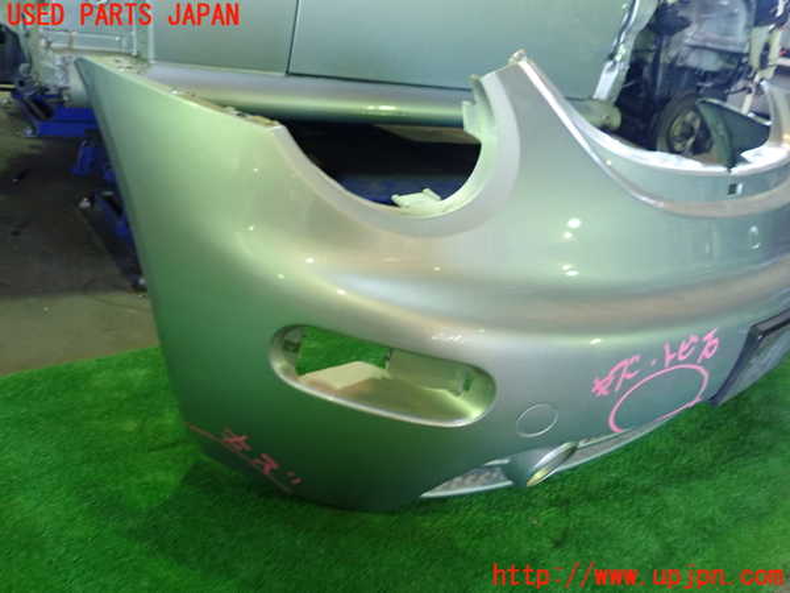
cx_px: 395
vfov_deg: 46.8
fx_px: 685
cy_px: 296
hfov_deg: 60.0
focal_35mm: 30
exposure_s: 1/30
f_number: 2.3
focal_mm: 5.5
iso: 250
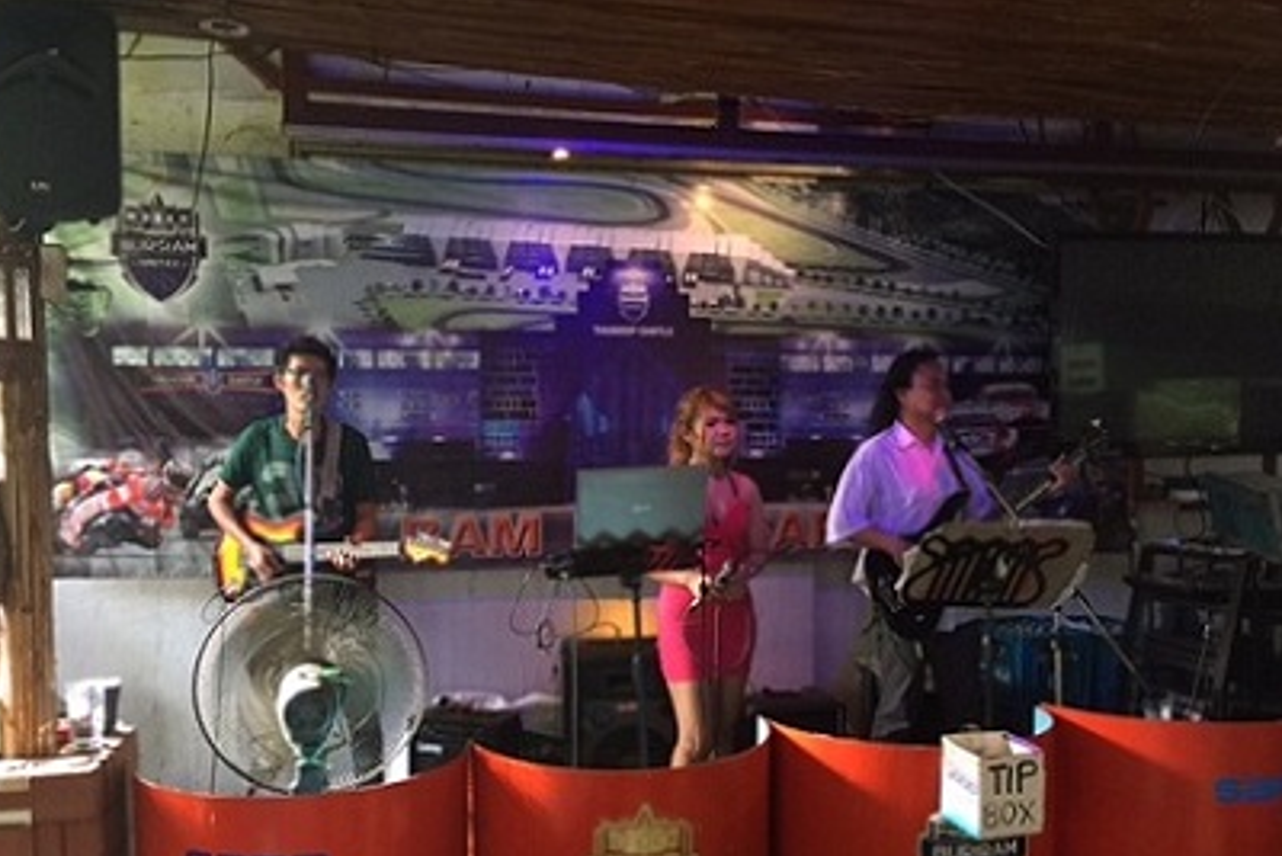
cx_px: 619
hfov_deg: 53.1
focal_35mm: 36
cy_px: 519
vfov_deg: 36.7
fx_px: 1282
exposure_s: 1/17
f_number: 2.2
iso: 64
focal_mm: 4.15
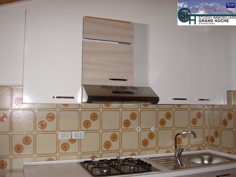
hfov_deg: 60.0
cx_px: 118
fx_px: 205
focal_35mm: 30
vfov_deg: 46.8
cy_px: 88
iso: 141
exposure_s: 1/30
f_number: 2.9
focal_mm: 5.8
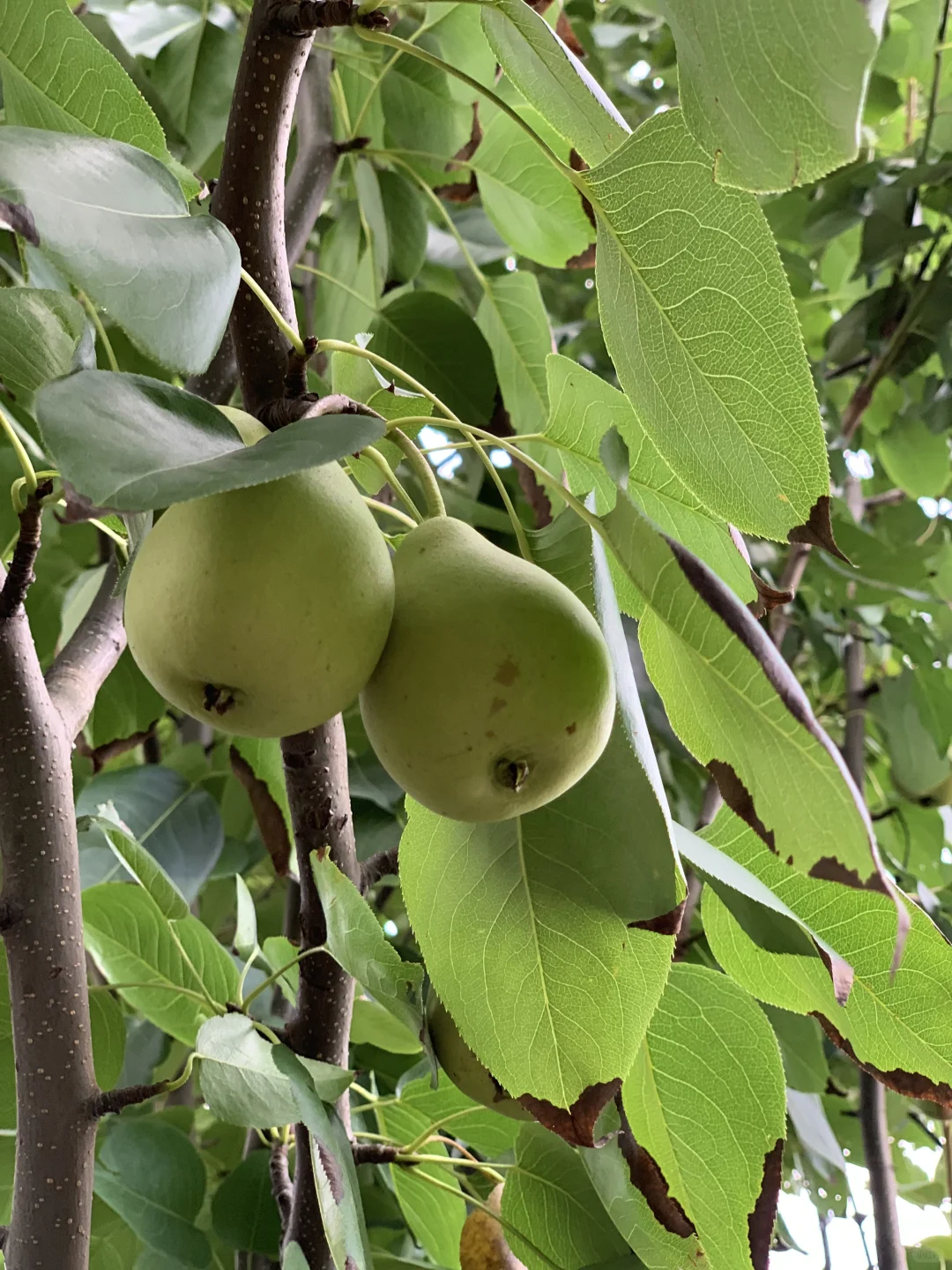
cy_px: 635
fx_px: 1907
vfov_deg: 36.8
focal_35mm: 52
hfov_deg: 28.0
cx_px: 476
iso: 80
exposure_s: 1/122
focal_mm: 6
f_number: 2.4
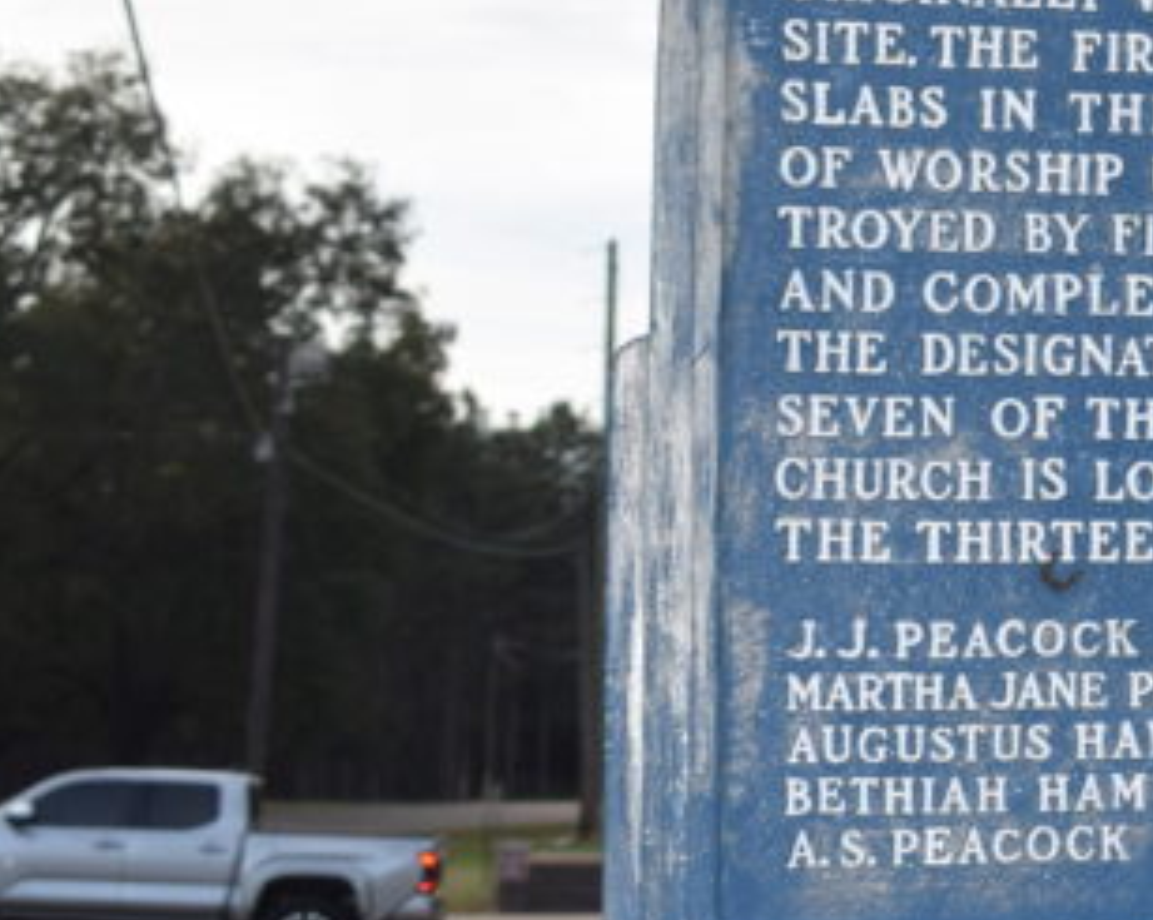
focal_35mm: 118
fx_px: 4008
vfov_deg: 13.0
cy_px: 212
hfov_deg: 15.2
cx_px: 1731
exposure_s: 1/160
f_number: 6.3
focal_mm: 25
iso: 100
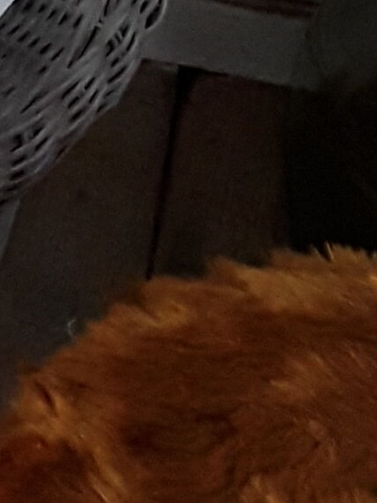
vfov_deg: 12.5
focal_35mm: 155
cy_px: -58
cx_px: -482
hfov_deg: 8.8
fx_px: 2253
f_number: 1.9
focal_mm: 2.91
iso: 200
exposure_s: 1/33
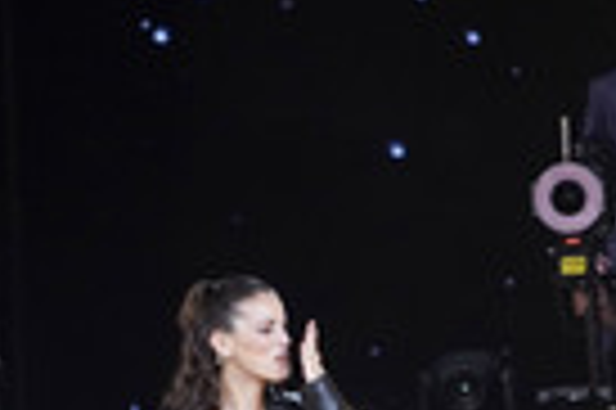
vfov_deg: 2.1
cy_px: 563
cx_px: -16
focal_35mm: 657
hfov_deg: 3.1
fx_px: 11229
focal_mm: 200
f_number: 5.6
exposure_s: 1/160
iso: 4000
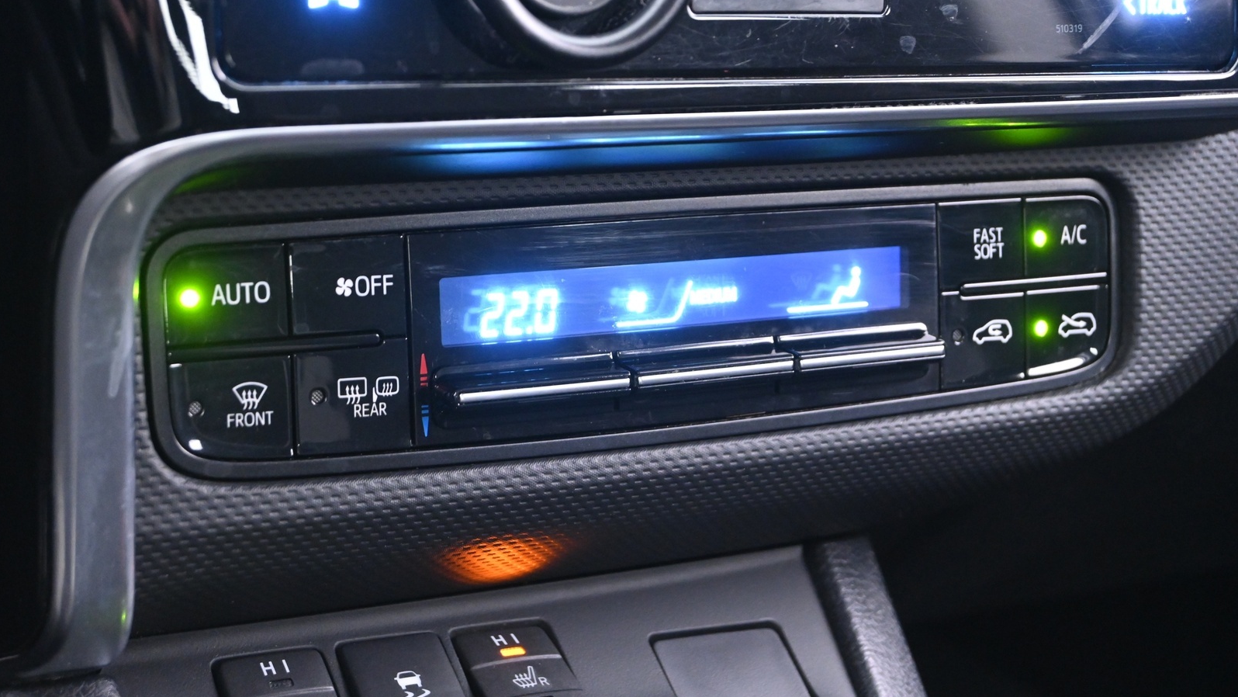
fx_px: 2200
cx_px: 614
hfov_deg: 31.4
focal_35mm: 67
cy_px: 331
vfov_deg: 18.0
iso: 3200
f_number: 5.6
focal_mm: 42
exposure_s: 1/3
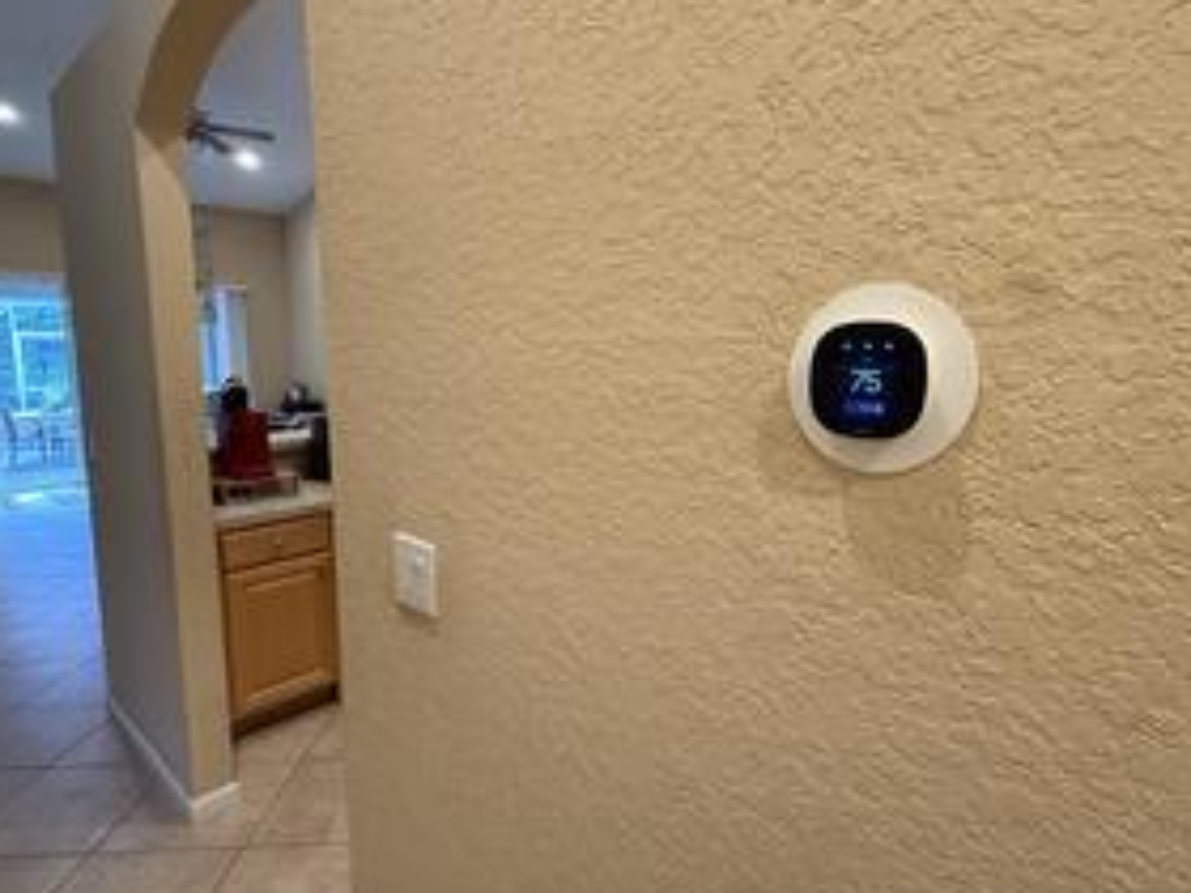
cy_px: 434
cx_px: 621
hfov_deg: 81.7
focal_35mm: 20
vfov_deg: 66.0
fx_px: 688
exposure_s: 1/60
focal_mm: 2.22
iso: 640
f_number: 2.2
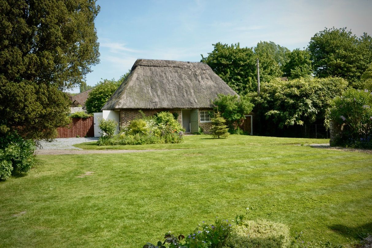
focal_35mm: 32
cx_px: 186
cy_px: 124
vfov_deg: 41.1
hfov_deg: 58.7
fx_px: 331
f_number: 11
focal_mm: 32
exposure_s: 1/125
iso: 320
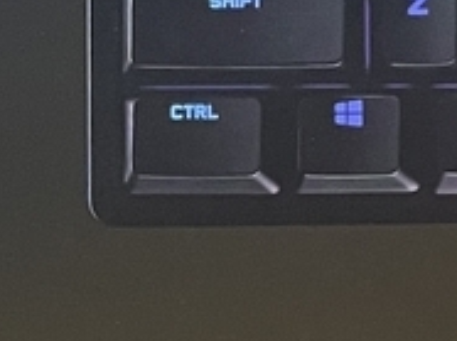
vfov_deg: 8.7
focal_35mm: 168
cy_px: -105
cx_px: 1133
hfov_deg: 10.1
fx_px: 2215
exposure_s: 1/33
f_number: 1.6
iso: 400
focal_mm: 4.2
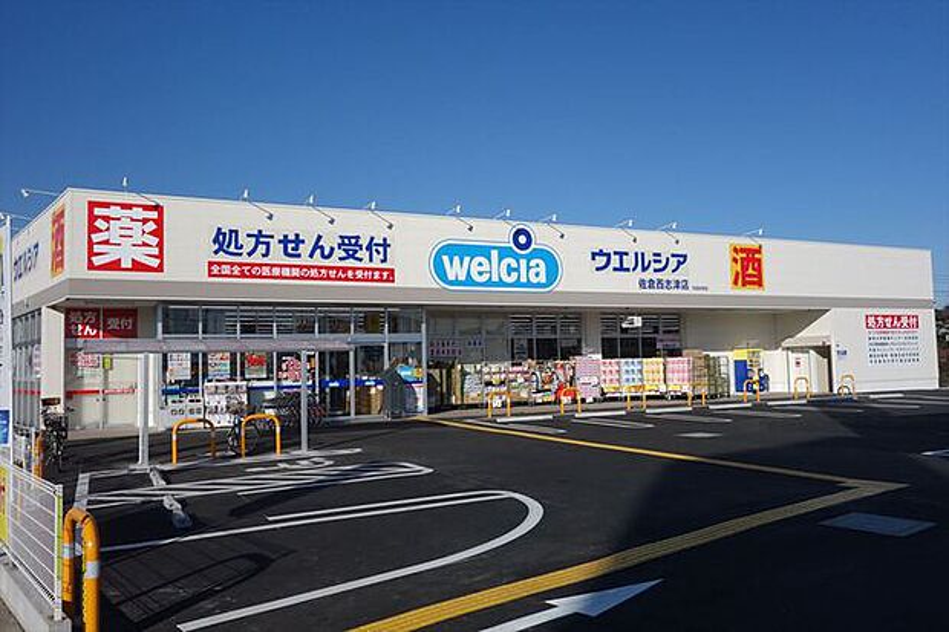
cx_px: 474
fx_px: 738
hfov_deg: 65.5
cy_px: 316
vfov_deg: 46.4
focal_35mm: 28
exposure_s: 1/1250
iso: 400
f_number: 9
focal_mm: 10.4
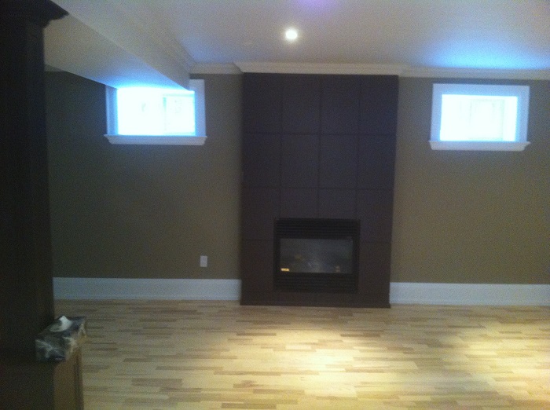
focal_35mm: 35
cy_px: 205
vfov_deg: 40.6
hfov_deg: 52.7
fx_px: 555
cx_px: 275
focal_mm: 3.85
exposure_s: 1/15
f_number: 2.8
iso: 400
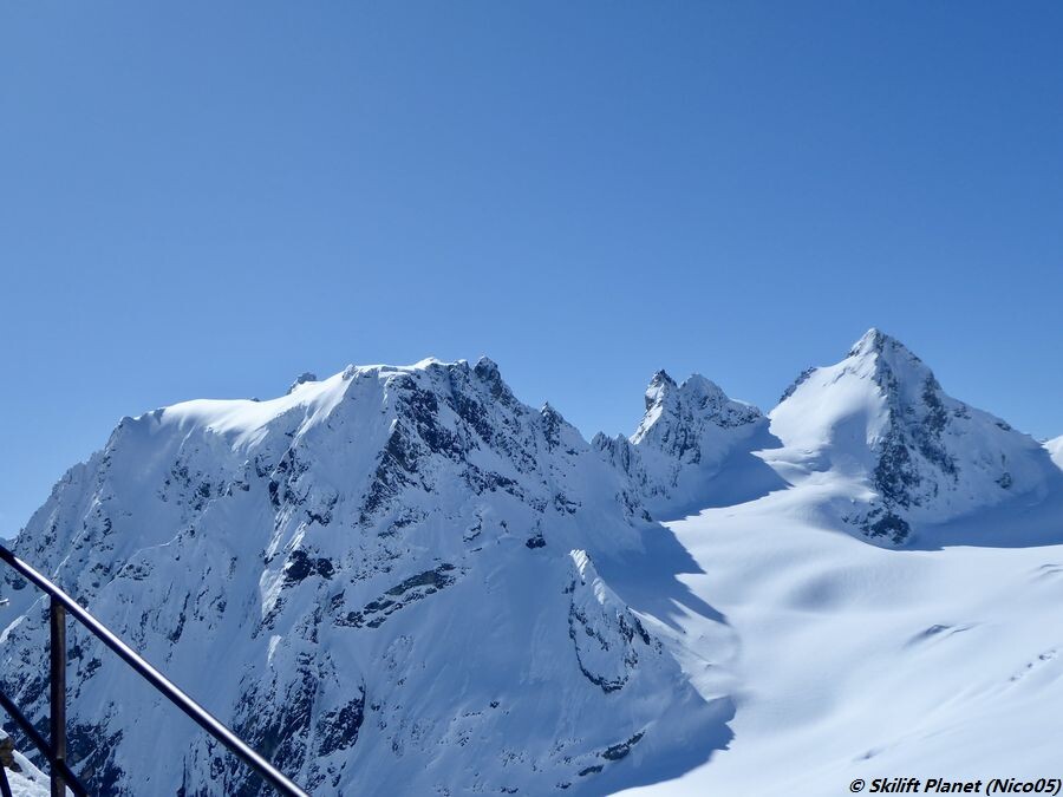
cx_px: 532
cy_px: 398
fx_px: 1413
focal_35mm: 46
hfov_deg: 41.2
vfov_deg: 31.5
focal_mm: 7.8
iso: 80
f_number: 3.9
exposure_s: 1/1600
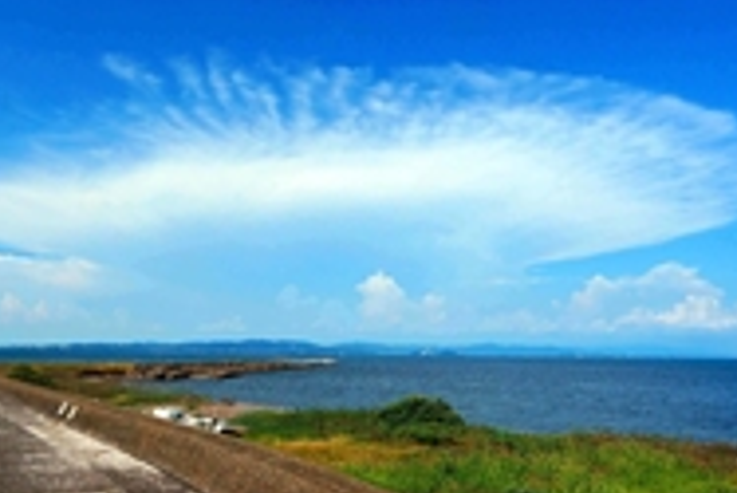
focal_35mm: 32
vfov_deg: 41.1
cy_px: 217
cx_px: 252
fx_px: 656
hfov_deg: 57.5
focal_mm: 10
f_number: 8
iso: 100
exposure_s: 1/640
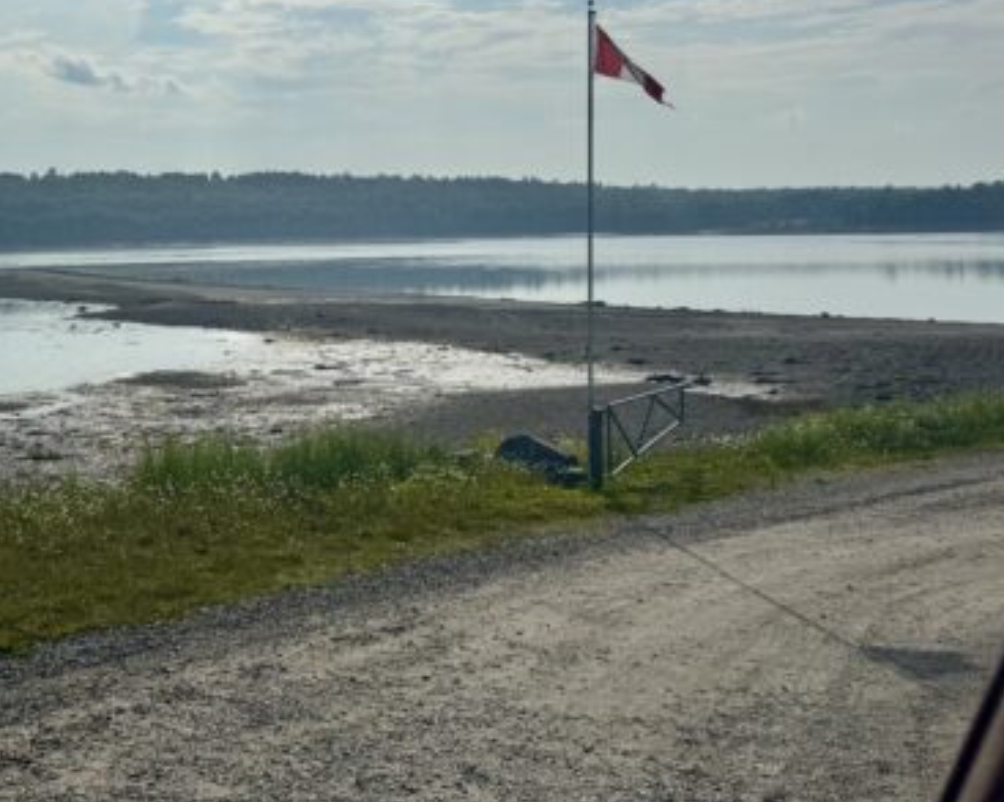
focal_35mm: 46
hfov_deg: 36.9
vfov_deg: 32.0
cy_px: 181
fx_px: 1366
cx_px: 41
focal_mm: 6.76
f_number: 1.78
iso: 64
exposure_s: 1/28571
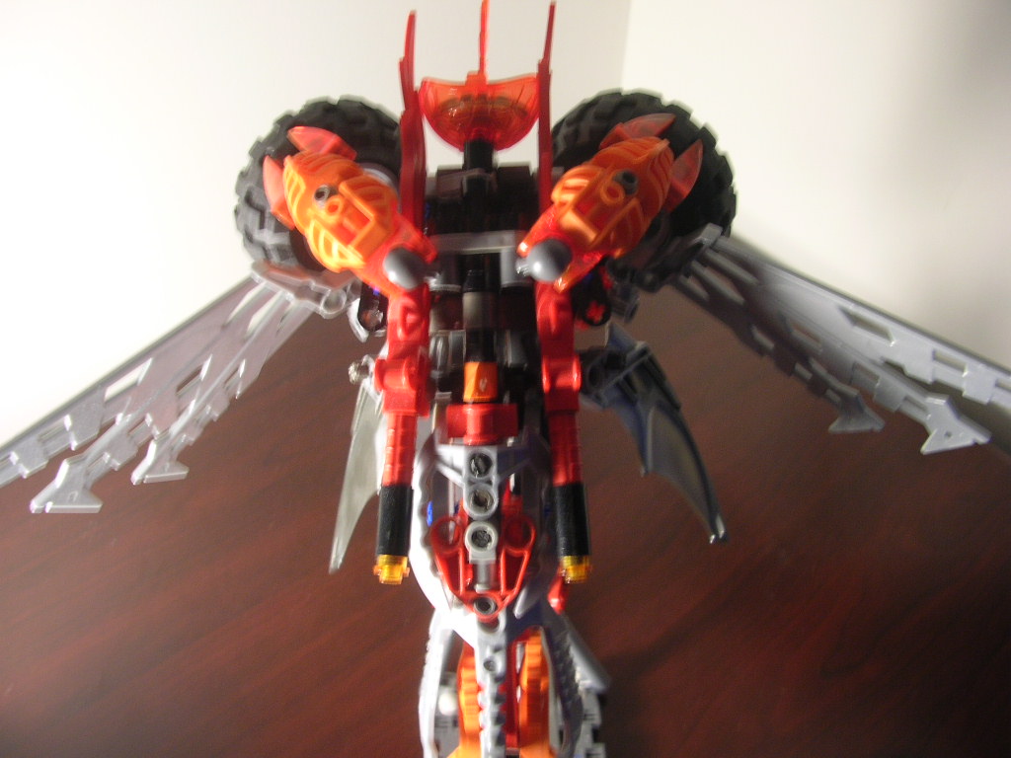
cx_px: 506
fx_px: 1022
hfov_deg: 52.6
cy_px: 379
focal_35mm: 35
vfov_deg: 40.7
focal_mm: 5.8
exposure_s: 1/10
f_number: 2.8
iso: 50
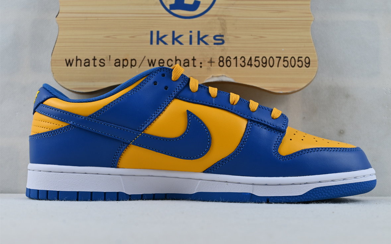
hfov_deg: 38.2
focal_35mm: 53
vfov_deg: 24.4
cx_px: 199
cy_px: 127
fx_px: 565
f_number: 5
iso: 100
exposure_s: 1/60
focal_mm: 34
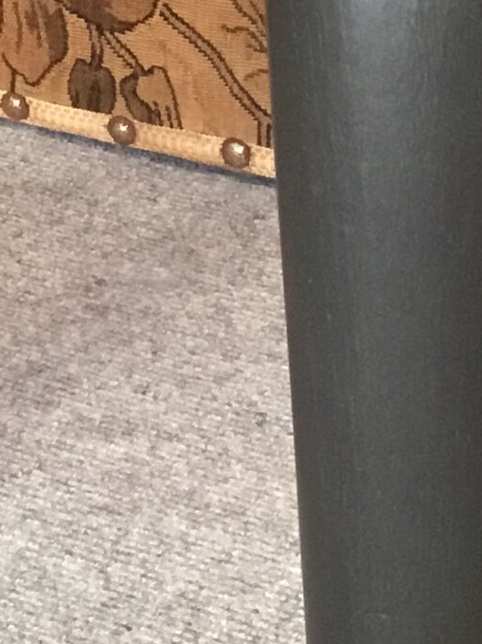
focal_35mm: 149
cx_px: -94
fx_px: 2767
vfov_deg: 13.0
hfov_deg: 9.8
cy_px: -52
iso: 160
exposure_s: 1/33
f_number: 2.4
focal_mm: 3.3
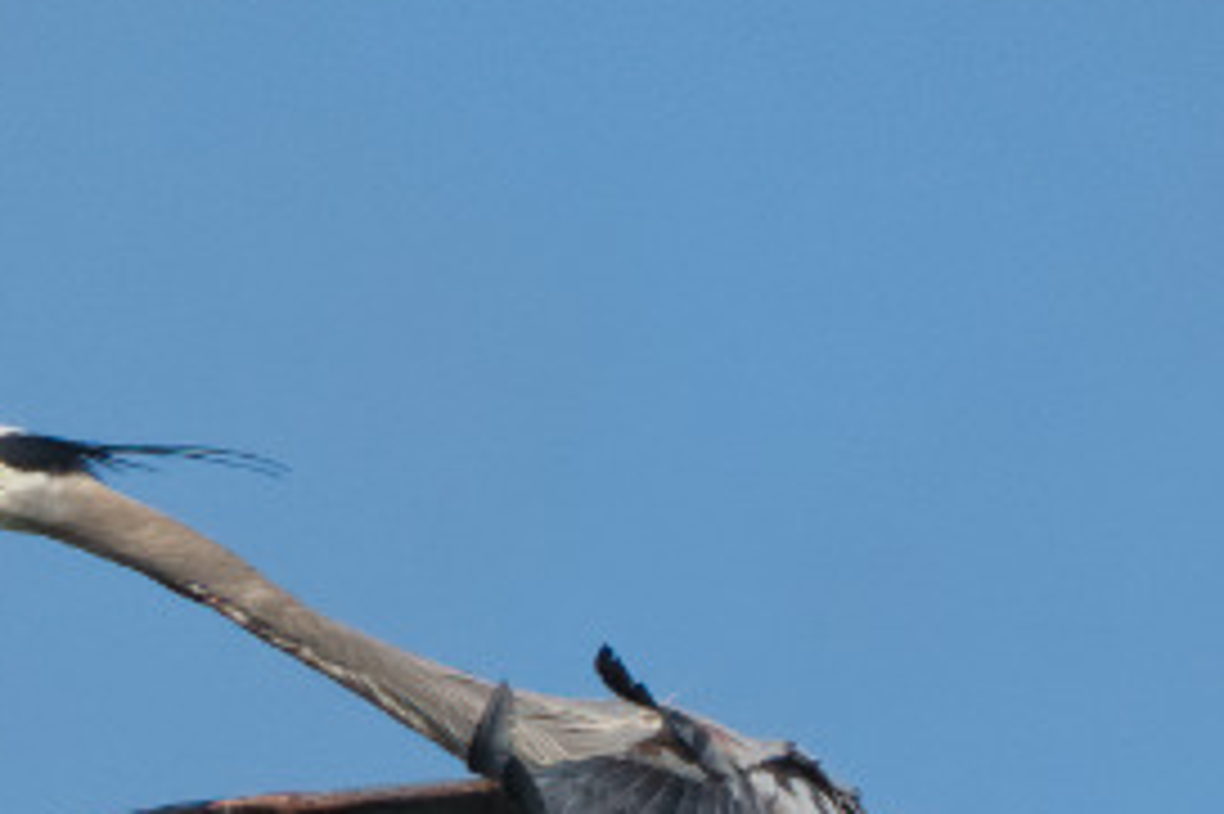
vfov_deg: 0.9
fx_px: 54025
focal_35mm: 1590
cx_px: -788
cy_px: 1082
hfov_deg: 1.3
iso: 800
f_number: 9
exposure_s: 1/2500
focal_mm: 360
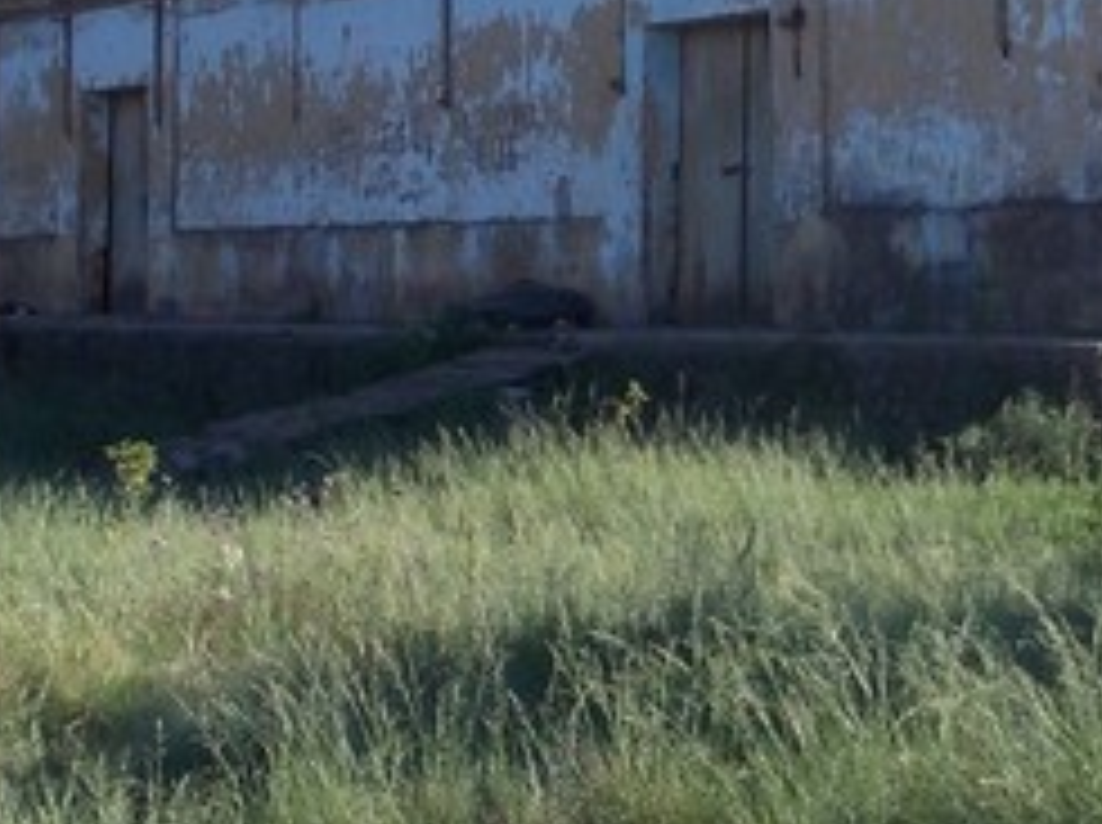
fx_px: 3783
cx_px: 792
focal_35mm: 119
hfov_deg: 16.5
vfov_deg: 12.3
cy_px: 104
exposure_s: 1/160
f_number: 6.2
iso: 80
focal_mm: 5.3
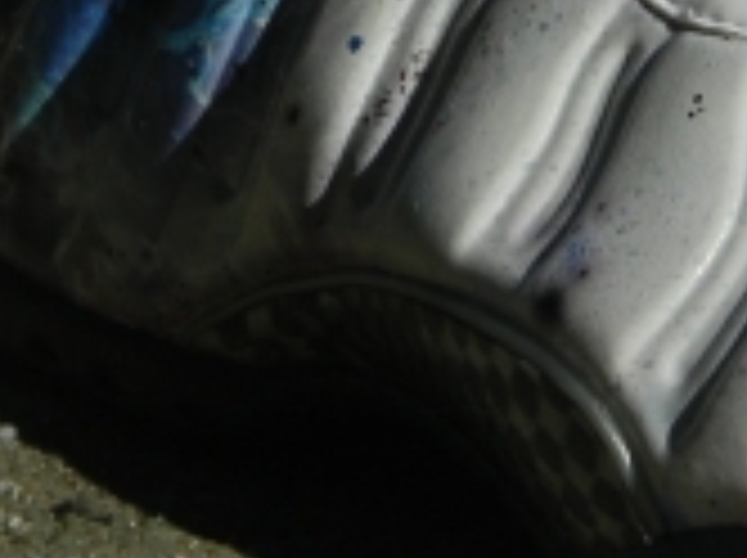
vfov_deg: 7.2
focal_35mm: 203
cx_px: 1179
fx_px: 4374
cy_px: -166
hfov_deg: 9.4
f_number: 8.2
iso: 80
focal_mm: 10.1
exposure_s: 1/425
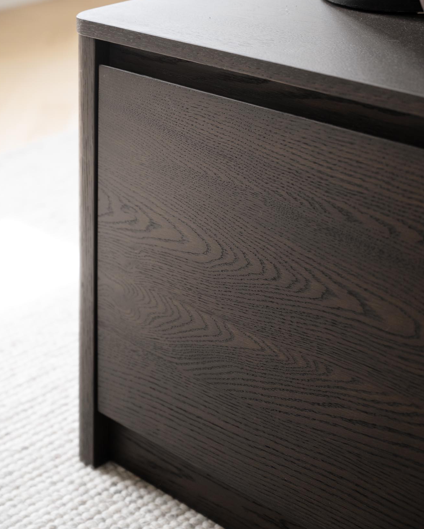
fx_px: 1129
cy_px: 209
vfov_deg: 26.3
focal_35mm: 72
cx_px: 211
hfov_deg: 21.3
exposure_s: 1/200
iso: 500
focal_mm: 63
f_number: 4
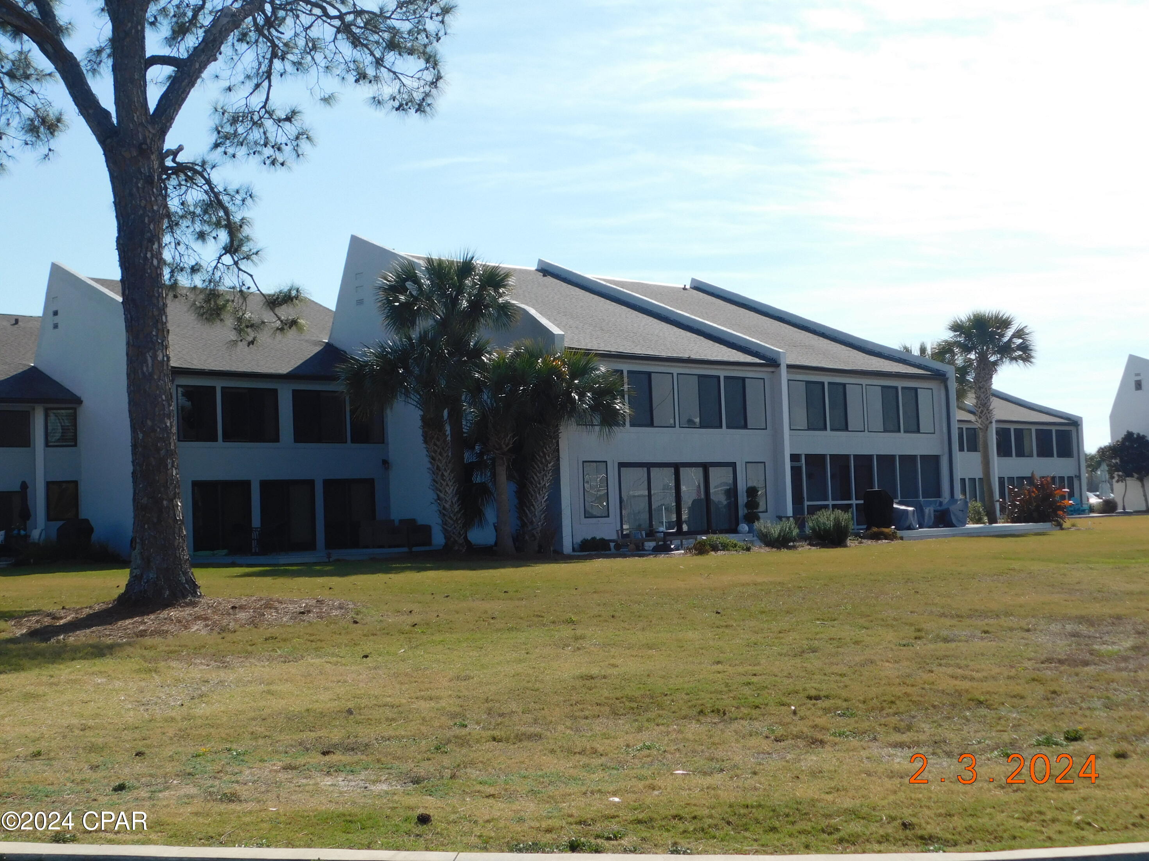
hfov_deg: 41.2
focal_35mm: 46
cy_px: 421
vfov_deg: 31.5
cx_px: 587
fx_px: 1527
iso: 125
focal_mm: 8
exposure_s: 1/1250
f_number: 3.7
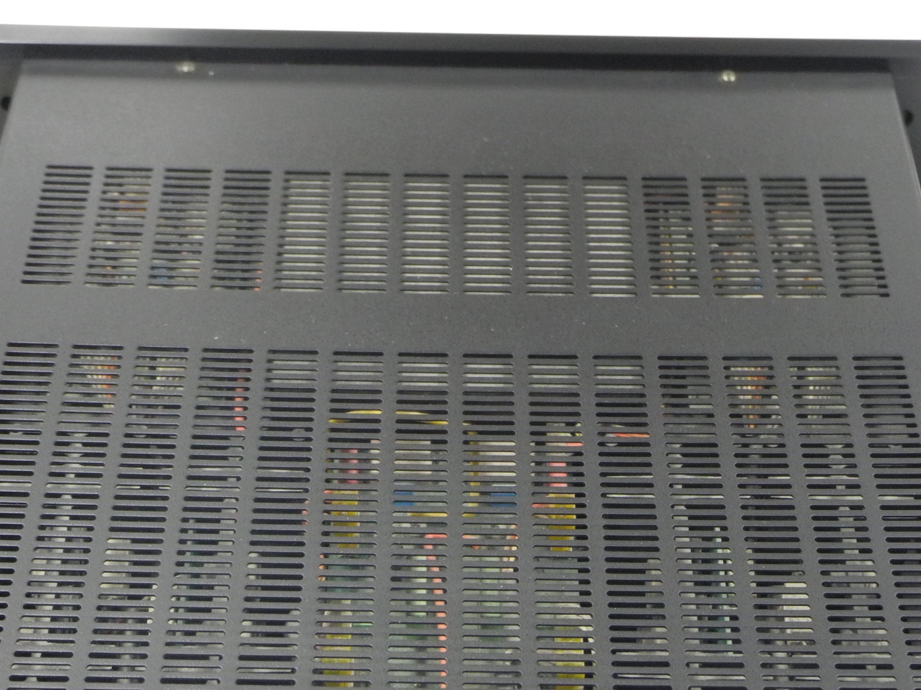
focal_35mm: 75
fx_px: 1995
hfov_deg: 26.0
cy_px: 520
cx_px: 436
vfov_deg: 19.5
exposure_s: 1/30
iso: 400
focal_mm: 9.7
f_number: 3.2
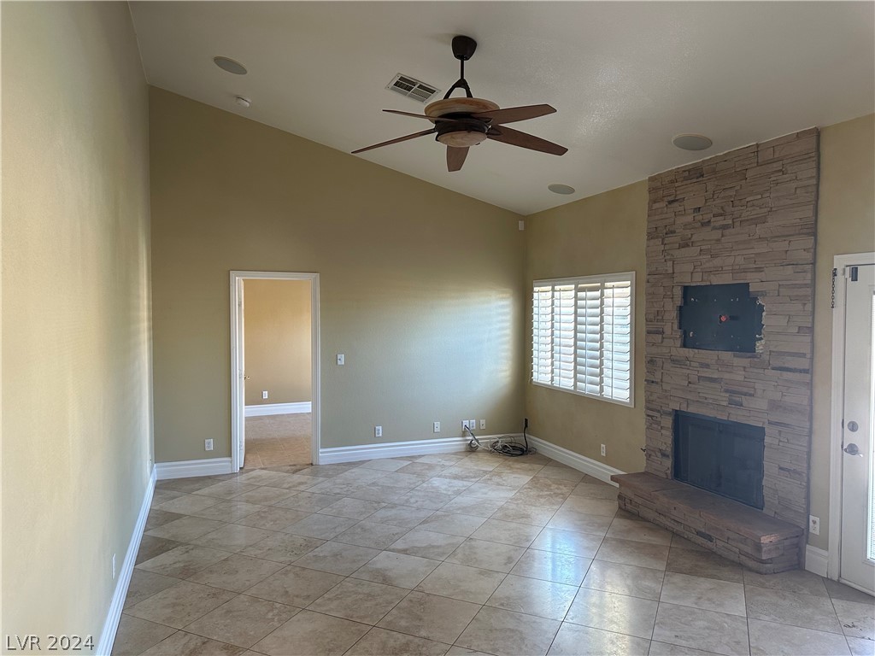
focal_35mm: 24
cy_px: 328
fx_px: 607
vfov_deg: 56.8
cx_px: 438
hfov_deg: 71.6
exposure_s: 1/60
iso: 200
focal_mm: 6.86
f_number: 1.78
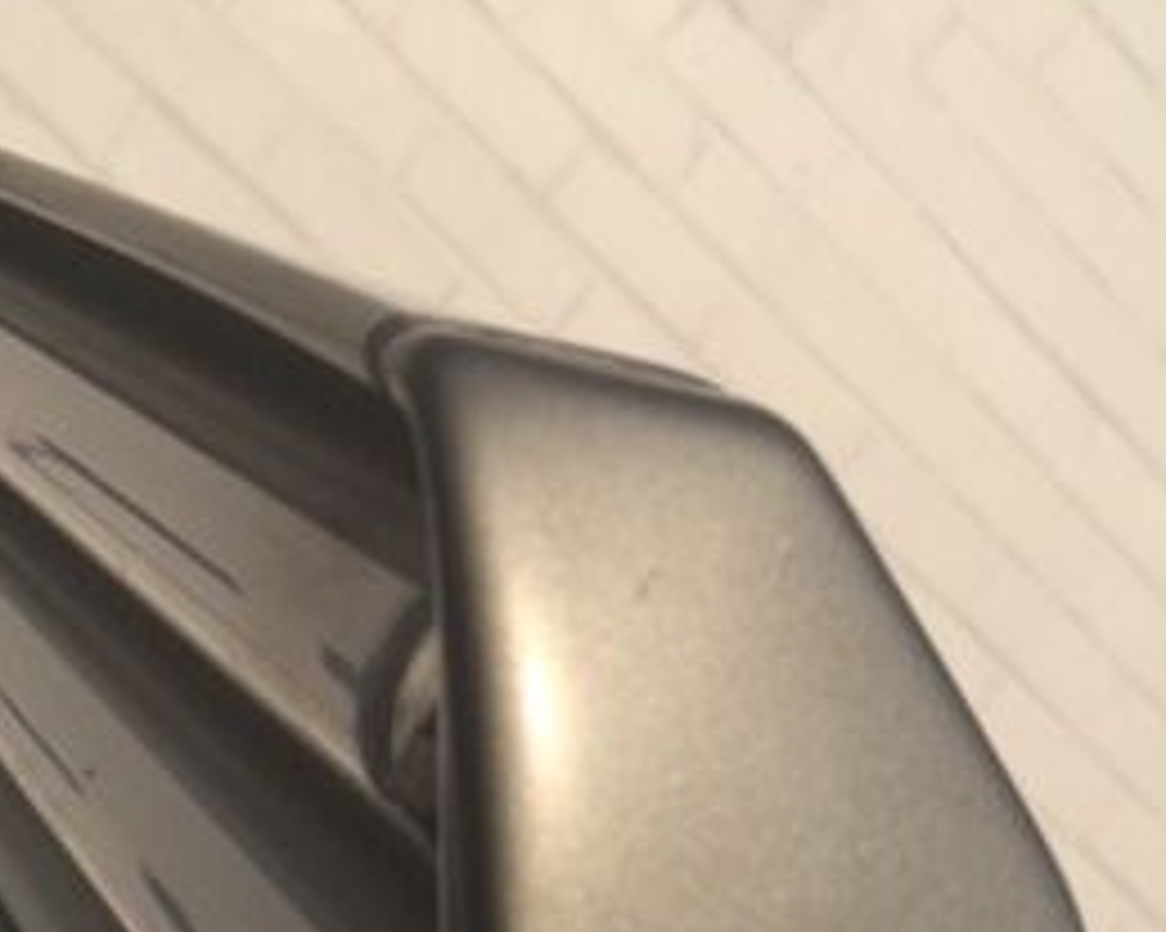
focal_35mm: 70
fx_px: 2415
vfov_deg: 21.3
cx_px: 324
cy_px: 878
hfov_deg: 26.9
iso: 32
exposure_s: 1/5650
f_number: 2.2
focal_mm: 4.15
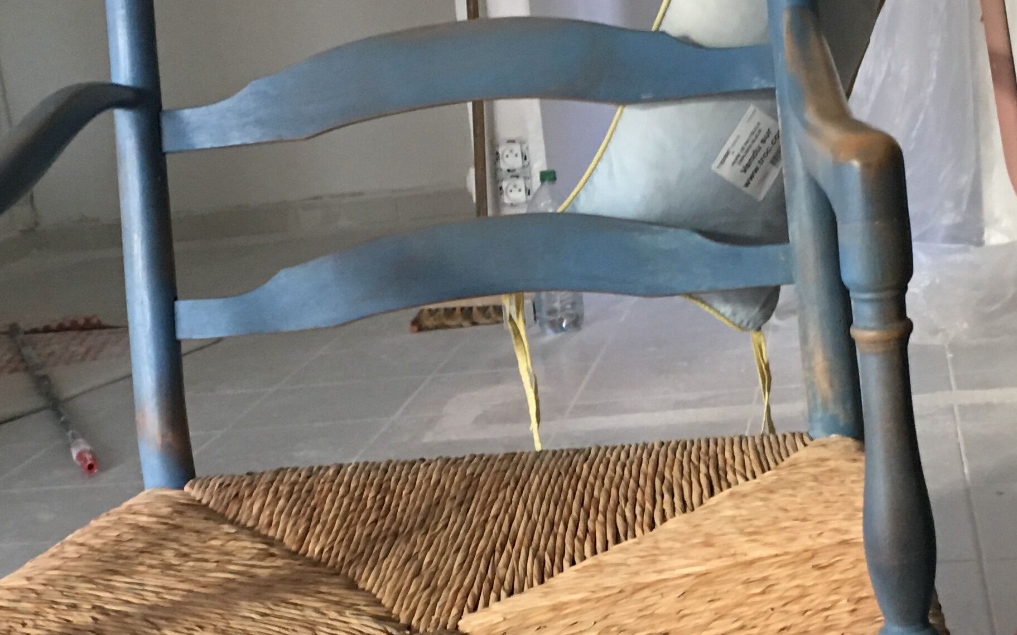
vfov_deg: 19.0
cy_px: 479
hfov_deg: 30.2
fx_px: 1885
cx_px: 513
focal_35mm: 68
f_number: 2.2
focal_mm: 4.15
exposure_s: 1/33
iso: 160
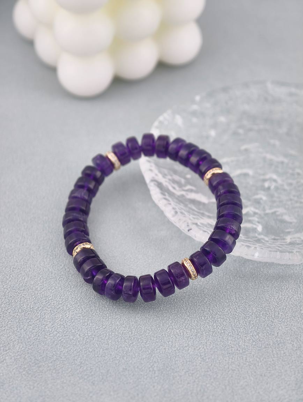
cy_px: 201
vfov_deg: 23.0
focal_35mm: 85
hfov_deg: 17.4
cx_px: 152
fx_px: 990
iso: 125
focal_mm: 22.48
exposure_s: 1/160
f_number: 2.67
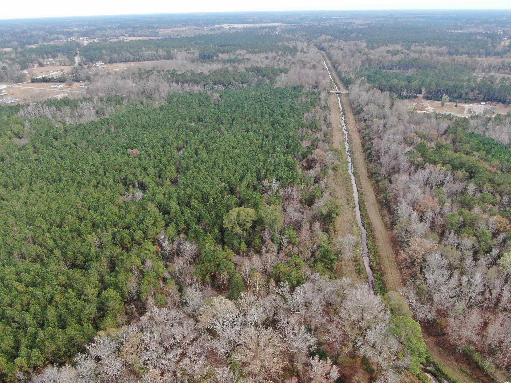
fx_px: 354
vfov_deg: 56.8
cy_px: 192
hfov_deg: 71.6
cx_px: 256
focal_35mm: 24
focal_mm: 4.39
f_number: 2.8
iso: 100
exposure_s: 1/200
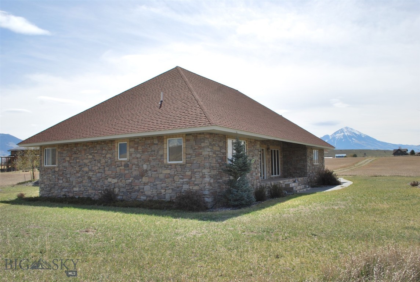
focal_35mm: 27
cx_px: 210
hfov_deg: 67.3
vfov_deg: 48.1
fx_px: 316
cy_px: 141
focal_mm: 18
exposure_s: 1/200
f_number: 11
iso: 100
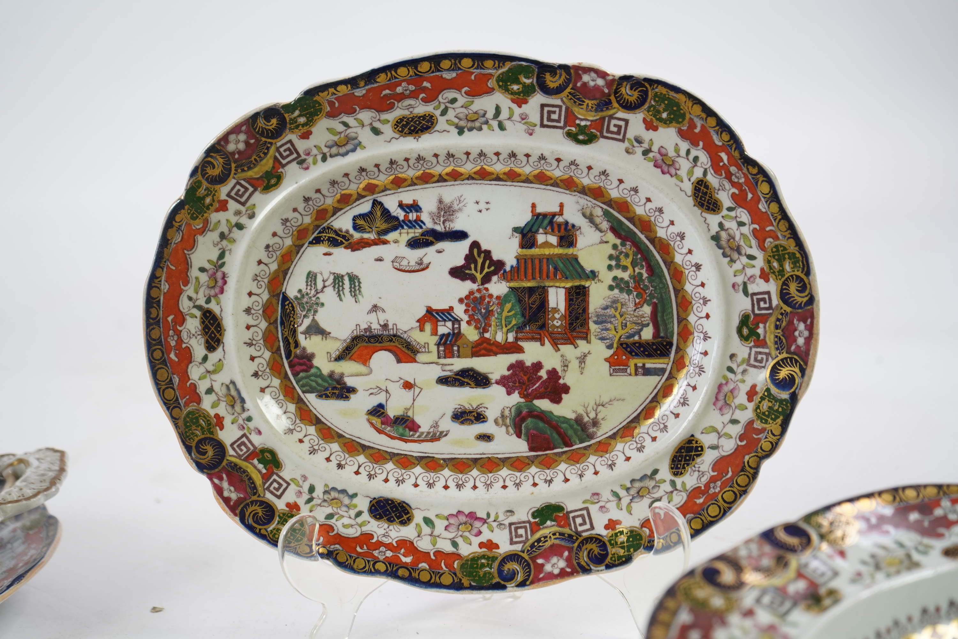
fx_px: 1171
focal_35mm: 44
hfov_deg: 44.5
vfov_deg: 30.5
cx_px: 479
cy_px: 320
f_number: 4.5
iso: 500
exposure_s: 1/100
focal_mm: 44
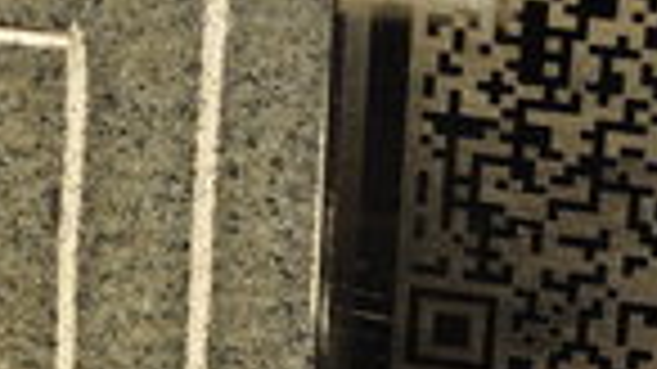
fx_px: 3831
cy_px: 173
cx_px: 158
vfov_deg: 5.5
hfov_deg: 9.8
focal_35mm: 220
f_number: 5
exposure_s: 1/500
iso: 400
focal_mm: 34
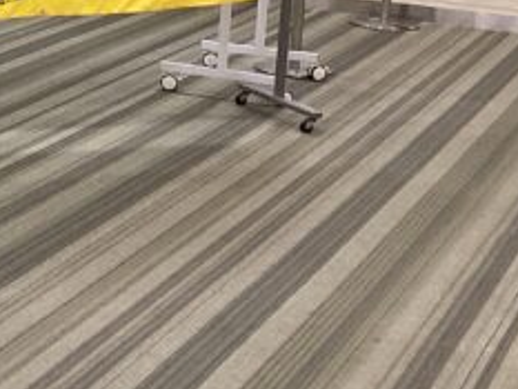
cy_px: 16
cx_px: -273
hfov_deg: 17.2
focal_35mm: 102
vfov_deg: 14.3
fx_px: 1527
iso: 100
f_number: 2.4
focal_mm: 3.3
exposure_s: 1/60
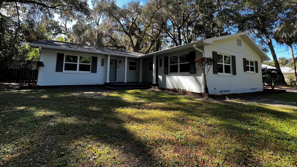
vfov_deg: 69.6
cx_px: 145
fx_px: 118
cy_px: 65
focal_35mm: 15
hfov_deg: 103.0
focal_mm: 1.57
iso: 32
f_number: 1.8
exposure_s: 1/186
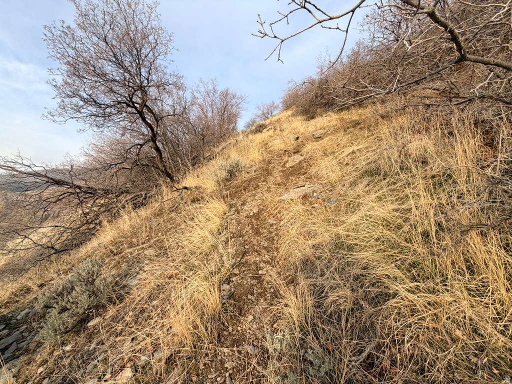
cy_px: 192
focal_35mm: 14
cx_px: 256
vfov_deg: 85.7
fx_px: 207
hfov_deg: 102.1
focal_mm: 2.22
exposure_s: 1/502
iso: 50
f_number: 2.2
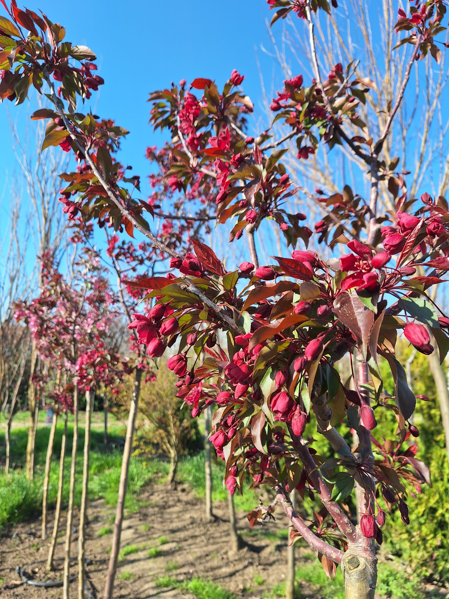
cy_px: 300
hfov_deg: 58.9
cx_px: 224
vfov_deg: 73.9
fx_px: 398
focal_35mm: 23
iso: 40
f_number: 1.8
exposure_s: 1/1148
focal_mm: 5.54
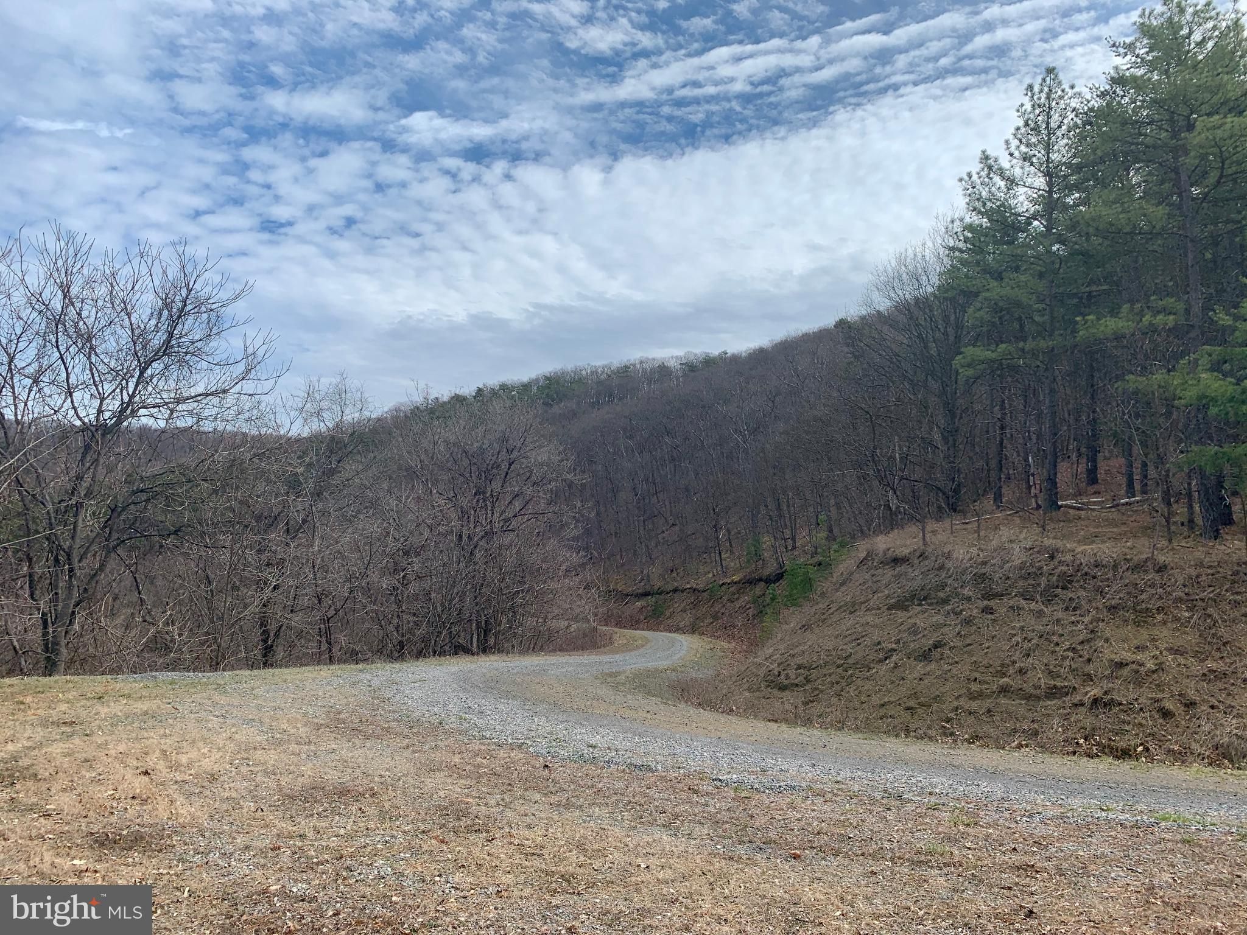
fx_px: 937
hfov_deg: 67.3
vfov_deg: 53.1
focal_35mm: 26
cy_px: 468
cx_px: 624
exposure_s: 1/3086
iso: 25
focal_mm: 4.25
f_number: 1.8
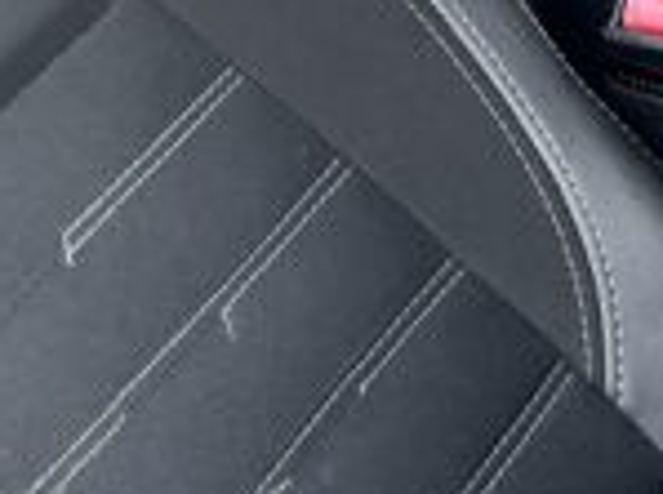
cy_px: -565
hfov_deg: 13.7
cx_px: -160
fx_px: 2675
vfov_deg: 9.7
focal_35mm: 140
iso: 64
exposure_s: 1/157
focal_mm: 5.1
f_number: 1.6
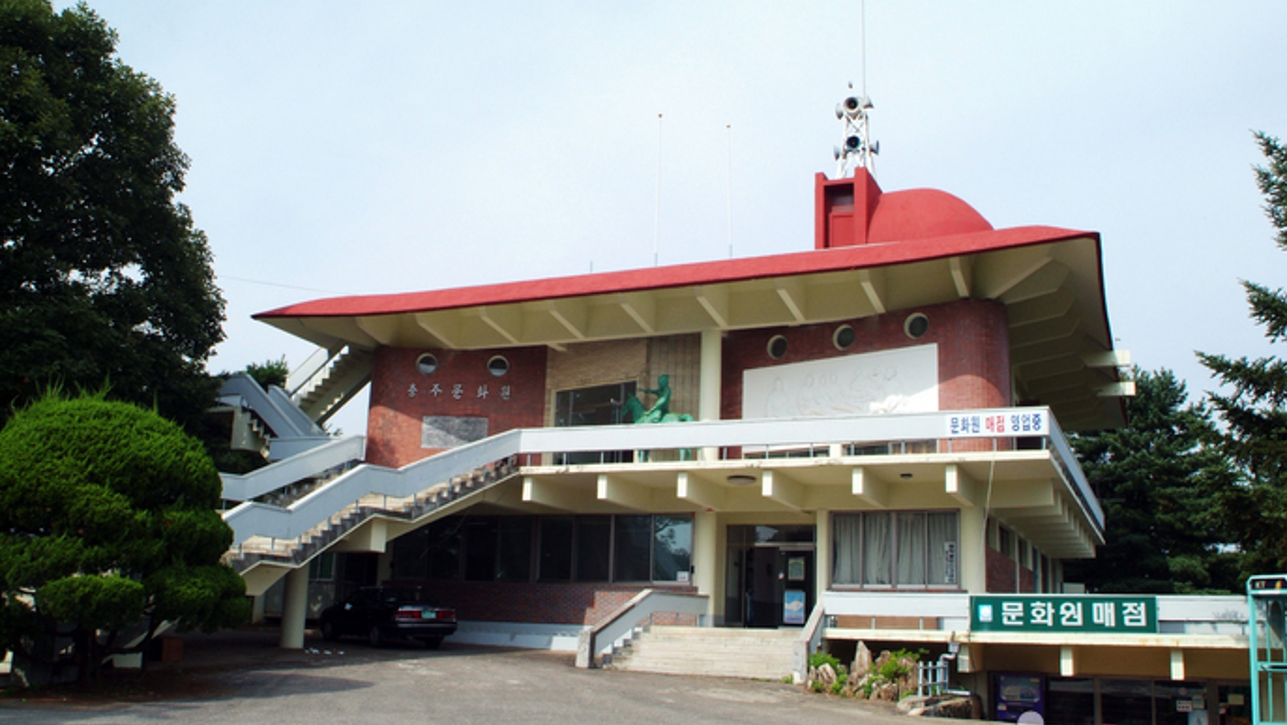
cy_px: 393
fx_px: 1092
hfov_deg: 61.0
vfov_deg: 36.7
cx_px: 644
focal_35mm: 32
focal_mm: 20
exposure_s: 1/125
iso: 400
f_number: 19
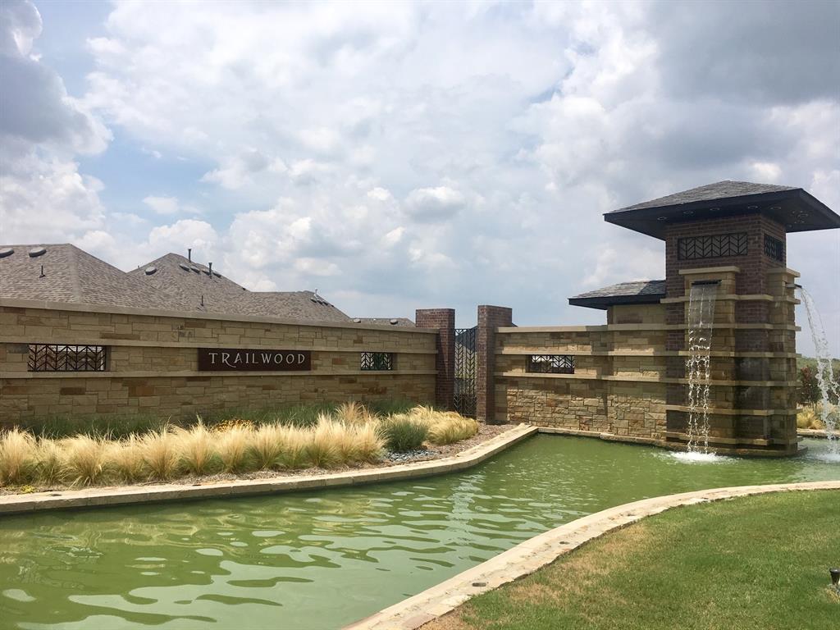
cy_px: 315
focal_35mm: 29
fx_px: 704
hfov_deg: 61.7
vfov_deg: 48.2
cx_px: 420
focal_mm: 4.15
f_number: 2.2
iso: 25
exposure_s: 1/3205
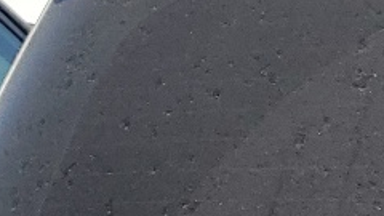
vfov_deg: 5.9
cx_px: 750
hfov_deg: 10.5
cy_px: 666
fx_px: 1924
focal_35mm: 189
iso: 50
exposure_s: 1/3333
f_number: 1.5
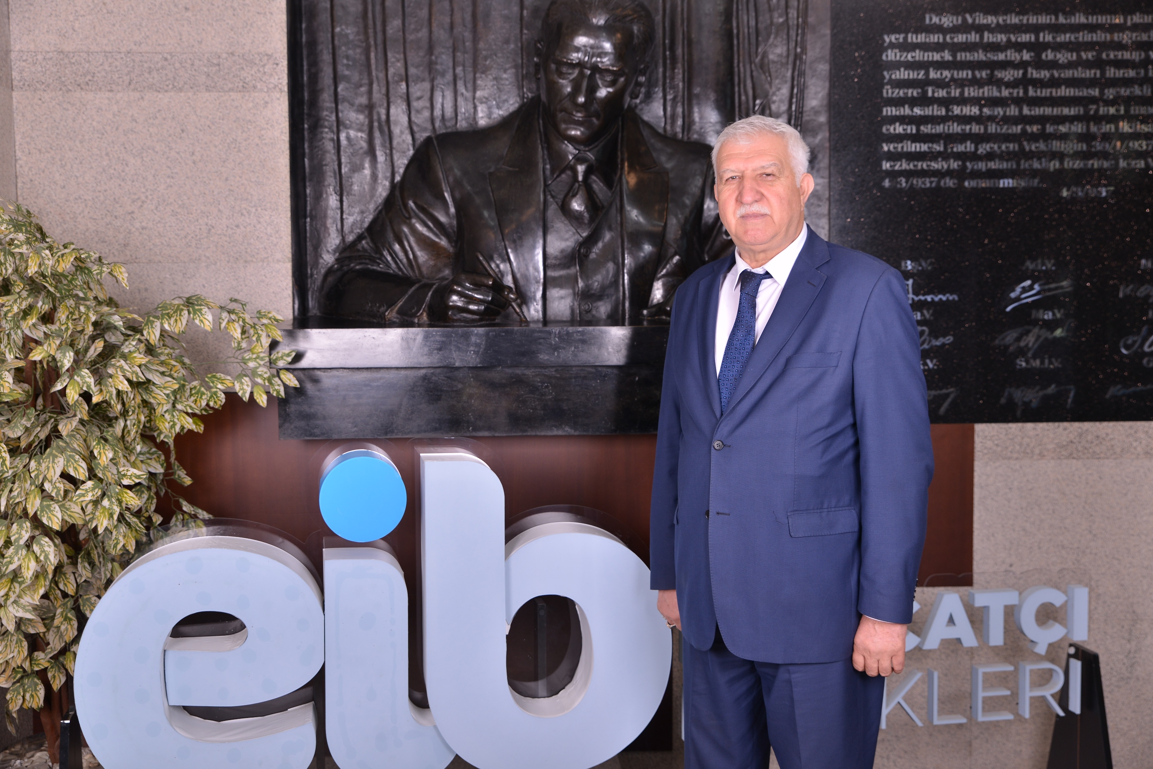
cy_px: 384
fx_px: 1281
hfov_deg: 48.5
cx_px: 576
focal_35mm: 40
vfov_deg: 33.4
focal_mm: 40
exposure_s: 1/200
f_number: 5.6
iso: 200
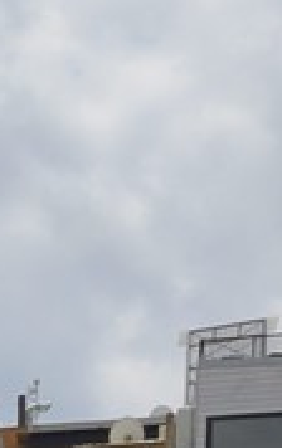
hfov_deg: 3.9
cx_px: -1345
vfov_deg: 6.9
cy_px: 1173
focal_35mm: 283
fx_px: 3463
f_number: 13
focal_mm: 31
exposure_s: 1/250
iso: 200
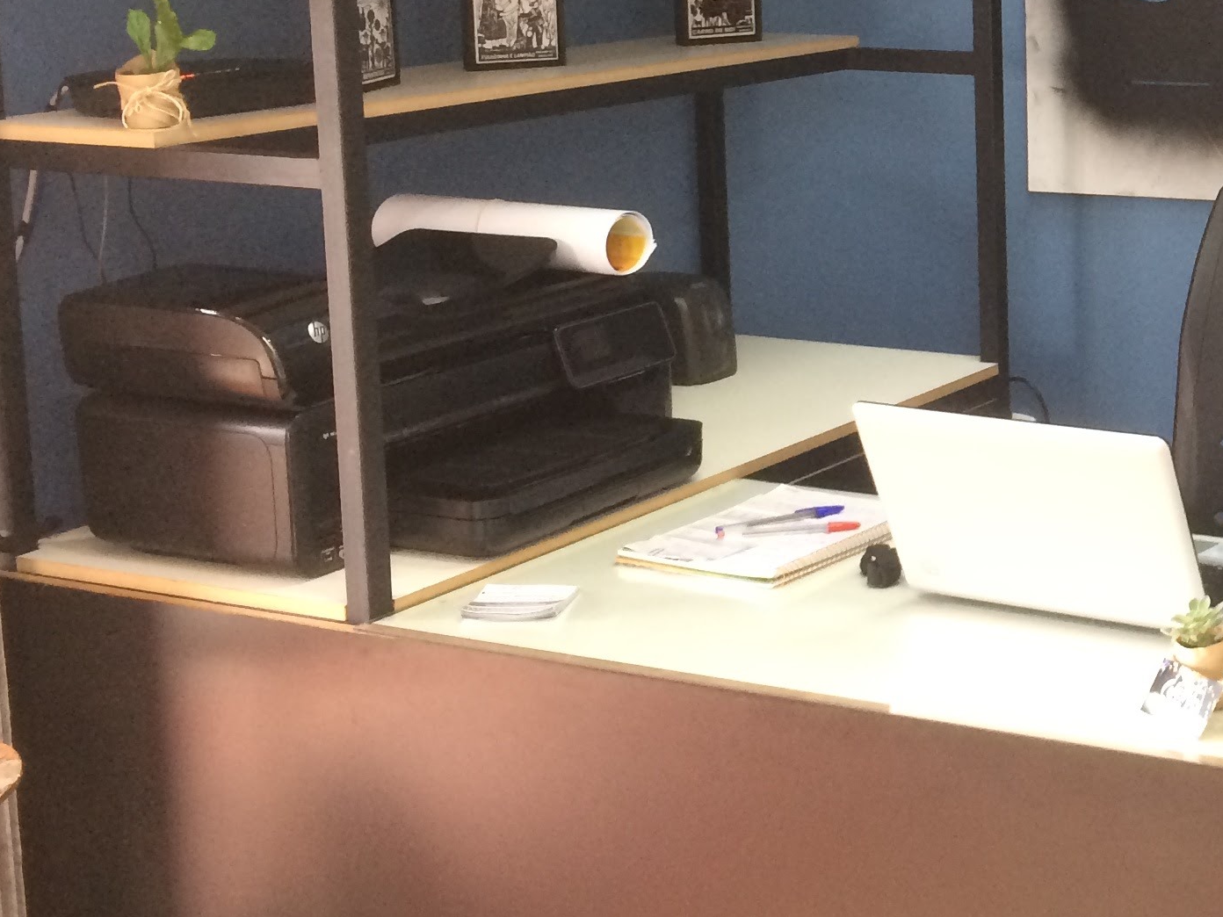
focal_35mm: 68
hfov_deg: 26.4
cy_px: 183
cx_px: 1325
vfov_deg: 21.3
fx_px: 2402
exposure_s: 1/30
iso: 200
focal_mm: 4.15
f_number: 2.2
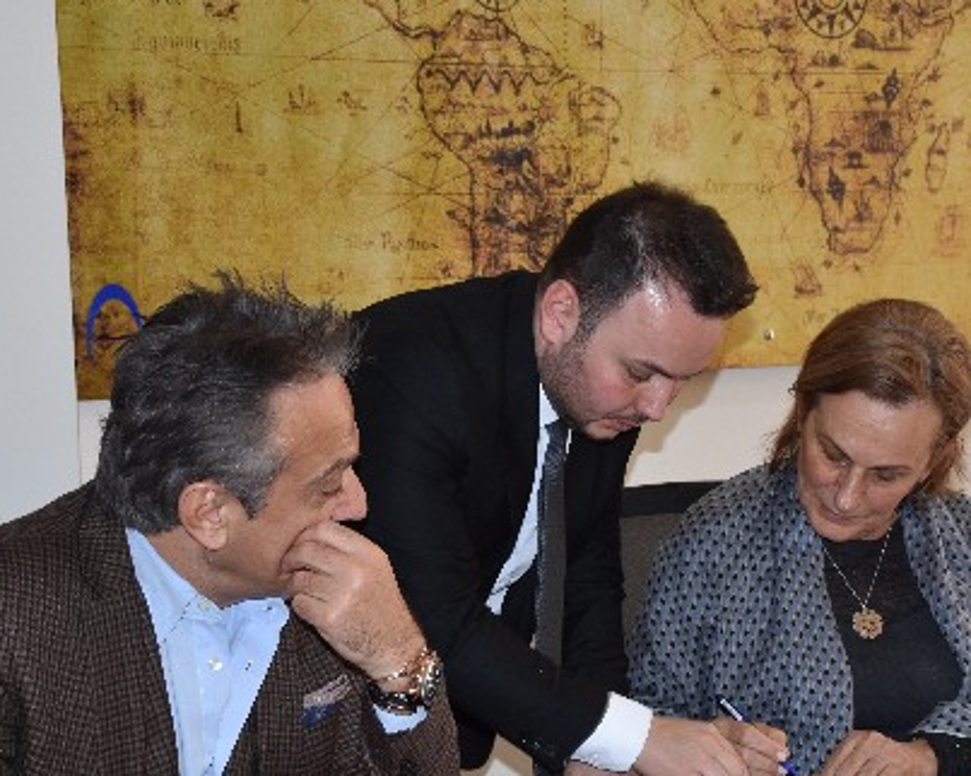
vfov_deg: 20.3
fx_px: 2154
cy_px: 524
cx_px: 545
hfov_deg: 25.4
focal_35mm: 75
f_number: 4.2
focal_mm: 32
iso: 500
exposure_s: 1/60
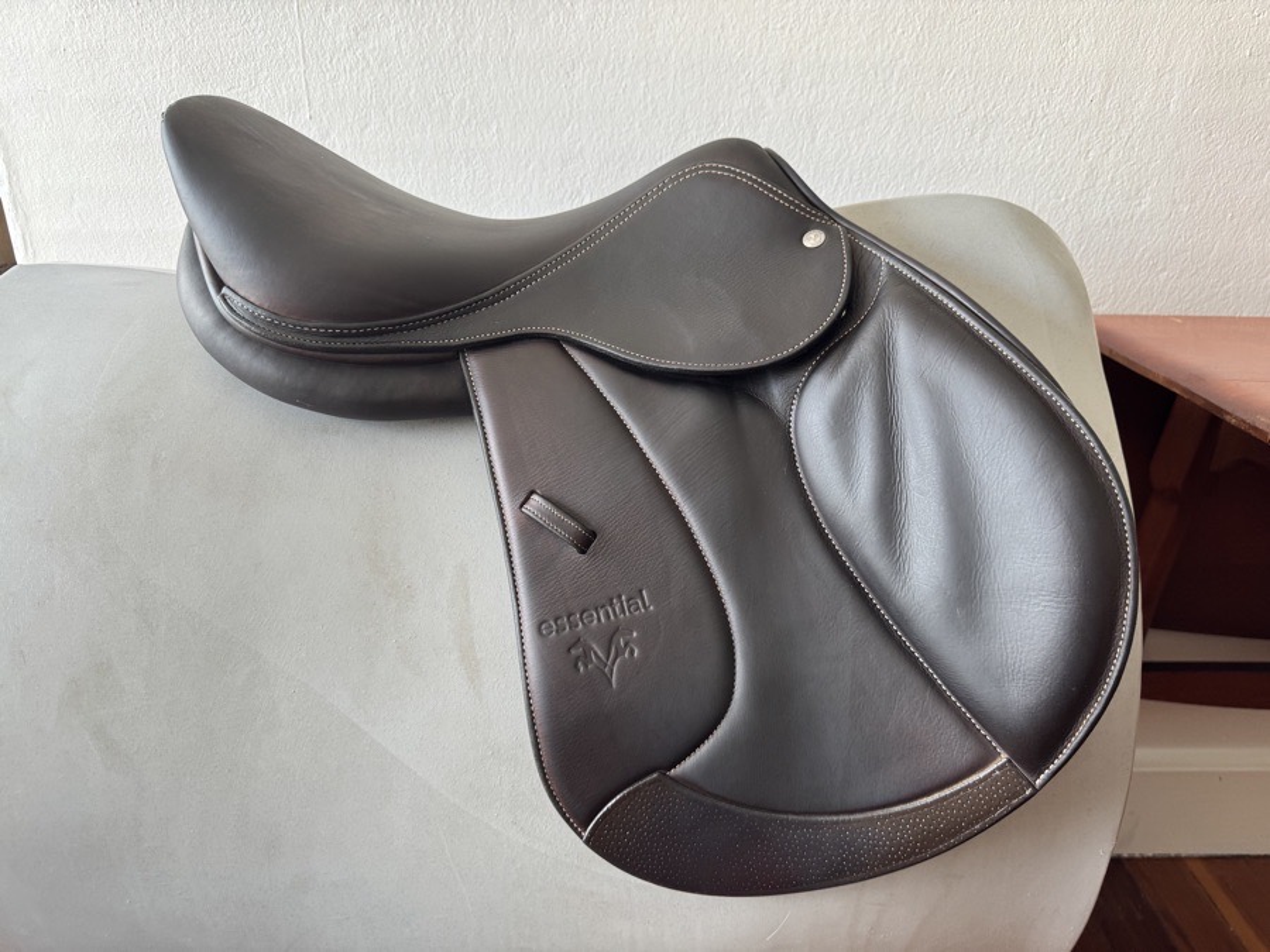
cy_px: 476
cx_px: 635
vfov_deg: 56.8
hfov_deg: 71.6
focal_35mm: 24
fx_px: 881
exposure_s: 1/121
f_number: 1.78
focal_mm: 6.76
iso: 125
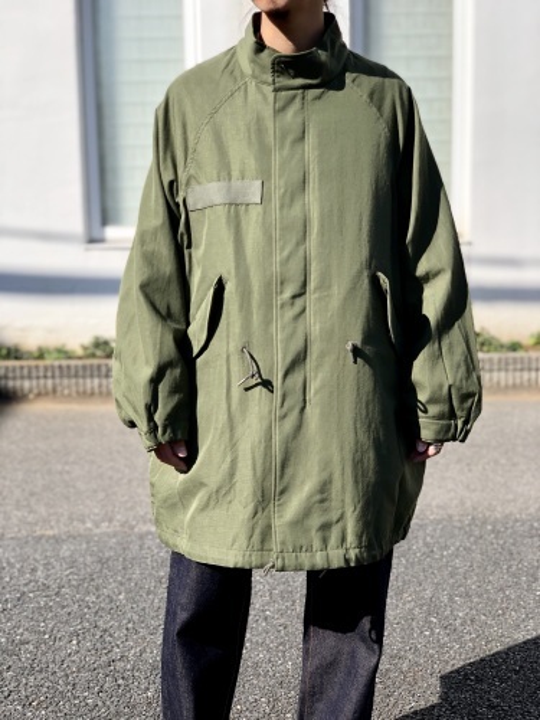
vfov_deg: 36.8
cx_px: 270
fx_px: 1082
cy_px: 360
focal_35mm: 52
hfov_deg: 28.0
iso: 16
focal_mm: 6
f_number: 2.4
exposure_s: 1/640
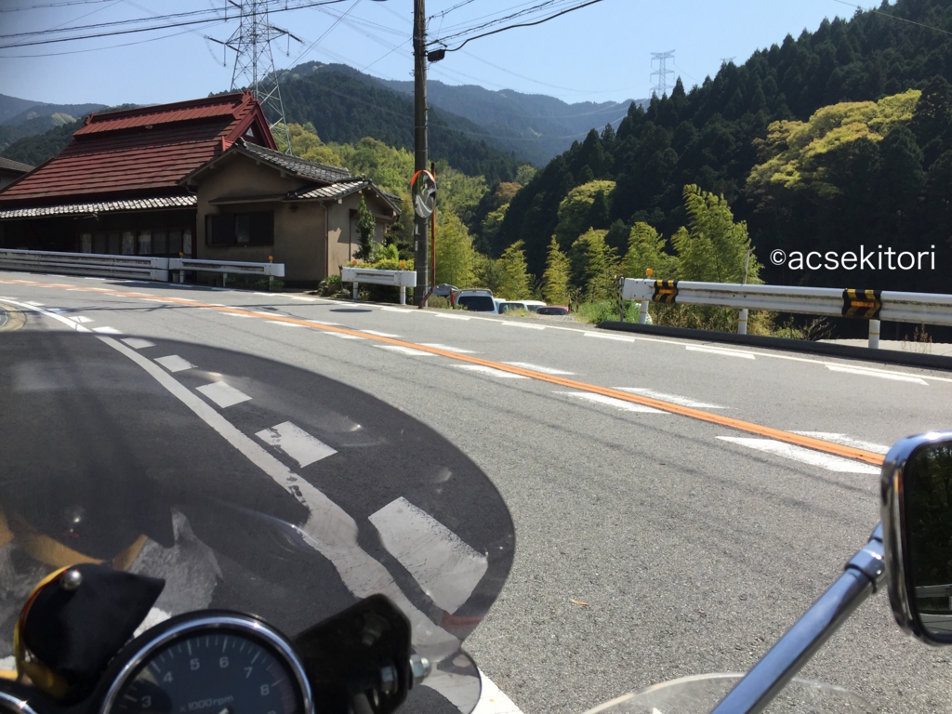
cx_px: 476
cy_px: 357
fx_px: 798
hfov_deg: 61.7
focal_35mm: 29
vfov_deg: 48.2
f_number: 2.2
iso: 32
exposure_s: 1/1582
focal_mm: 4.15
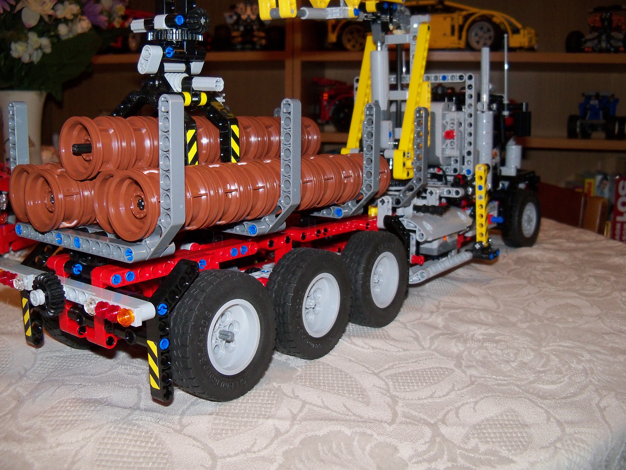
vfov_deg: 40.7
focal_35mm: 35
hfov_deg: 52.6
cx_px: 313
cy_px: 235
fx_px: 633
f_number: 3.5
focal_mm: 6.2
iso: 200
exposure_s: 1/30
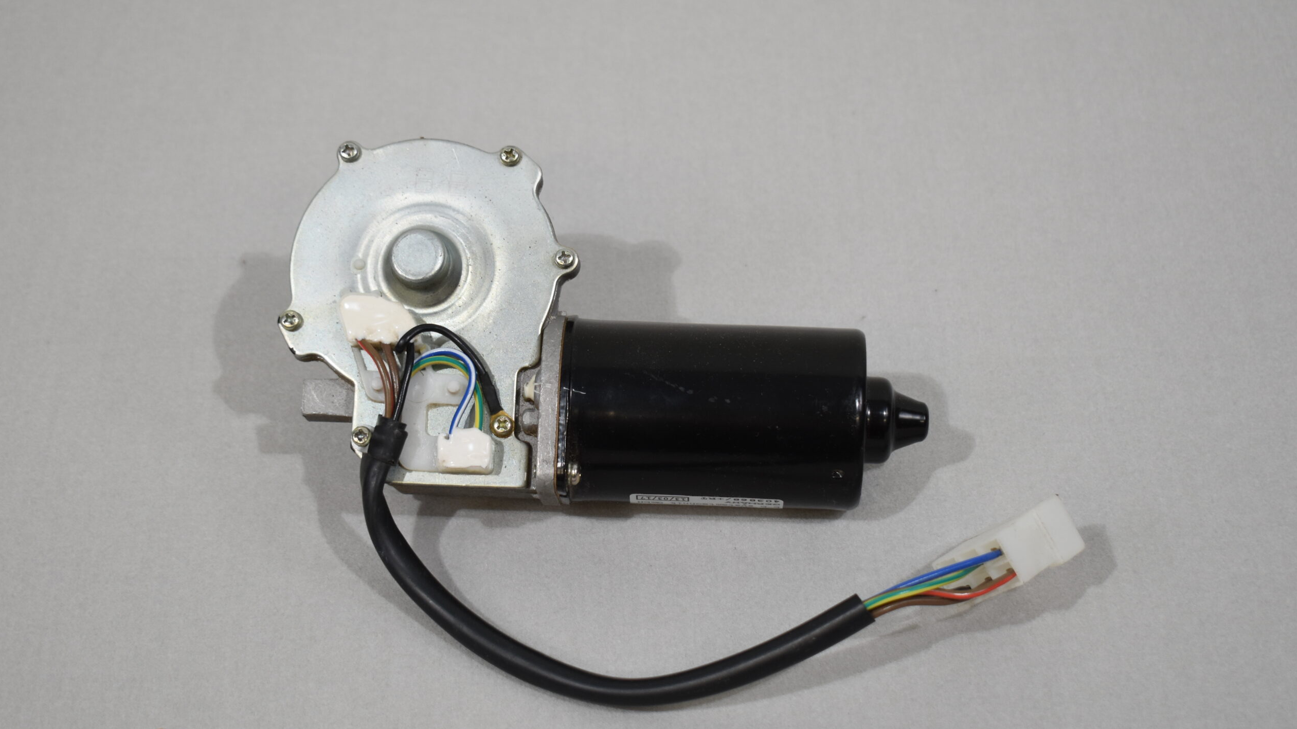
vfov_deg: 18.0
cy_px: 389
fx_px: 2304
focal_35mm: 67
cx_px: 648
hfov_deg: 31.4
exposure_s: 1/100
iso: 400
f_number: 5.6
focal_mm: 42
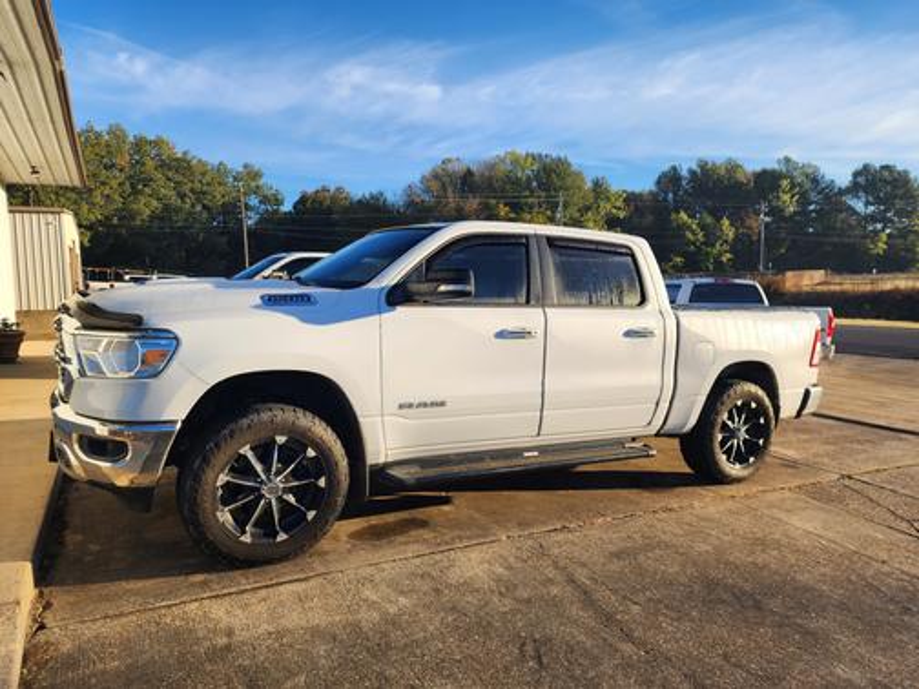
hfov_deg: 73.9
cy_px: 344
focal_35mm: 23
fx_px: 611
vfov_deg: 58.9
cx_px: 460
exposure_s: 1/562
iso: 12
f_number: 1.8
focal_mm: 6.4
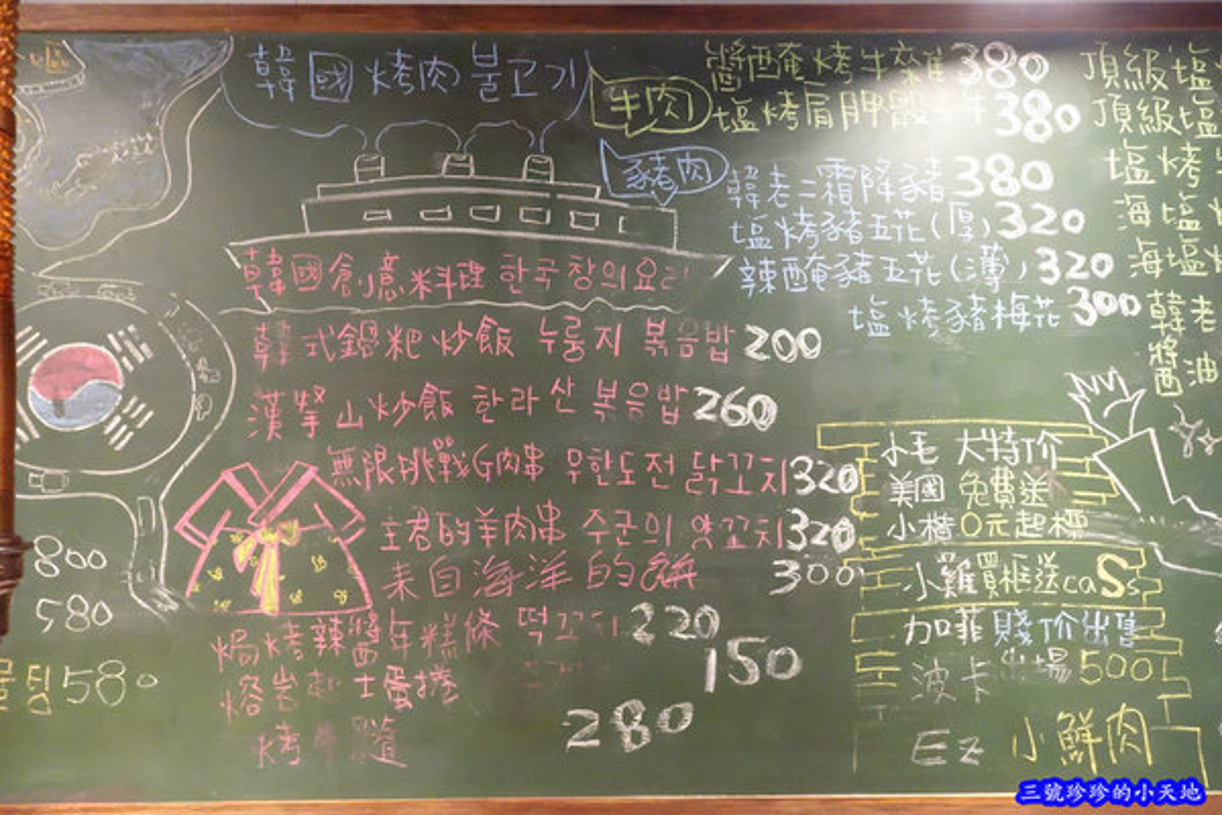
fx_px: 1120
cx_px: 611
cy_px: 408
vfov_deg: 40.0
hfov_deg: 57.2
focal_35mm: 33
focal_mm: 12.18
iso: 5000
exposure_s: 1/5
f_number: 8
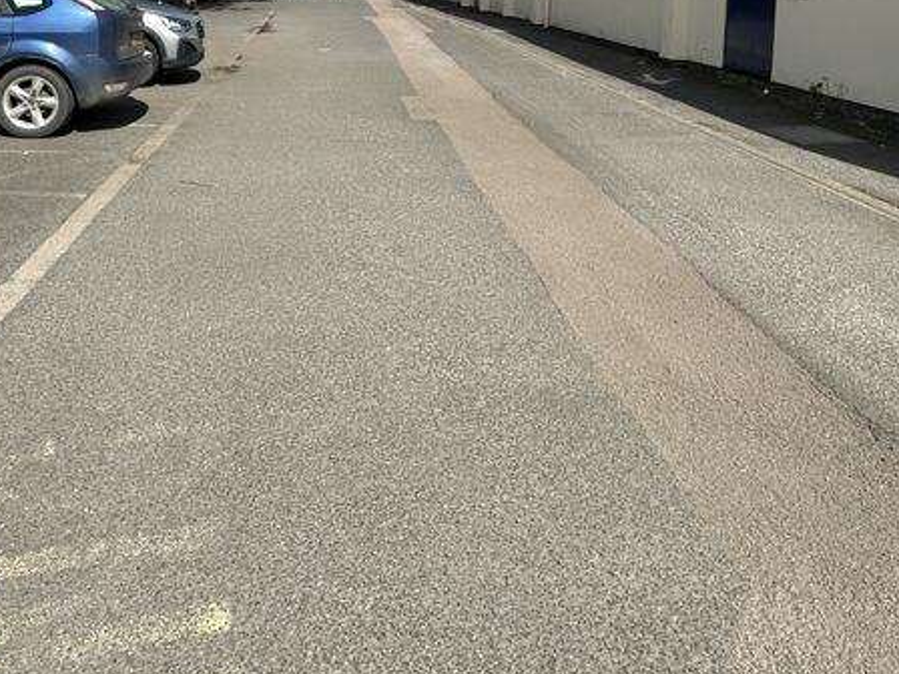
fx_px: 831
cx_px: 391
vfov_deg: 40.4
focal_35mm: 32
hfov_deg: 56.6
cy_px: 50
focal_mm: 2.22
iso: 50
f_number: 2.2
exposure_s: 1/2747
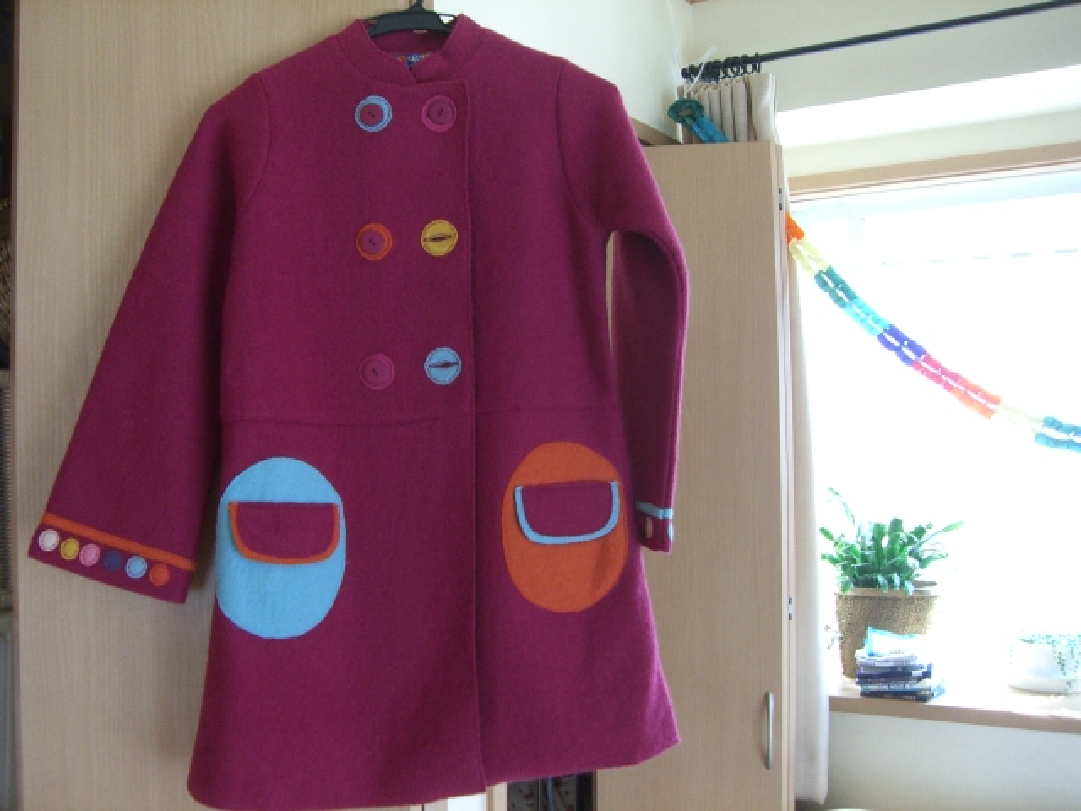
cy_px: 406
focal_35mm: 38
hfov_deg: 49.0
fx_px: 1187
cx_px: 540
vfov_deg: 37.7
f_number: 2.7
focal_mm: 6.2
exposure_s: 1/30
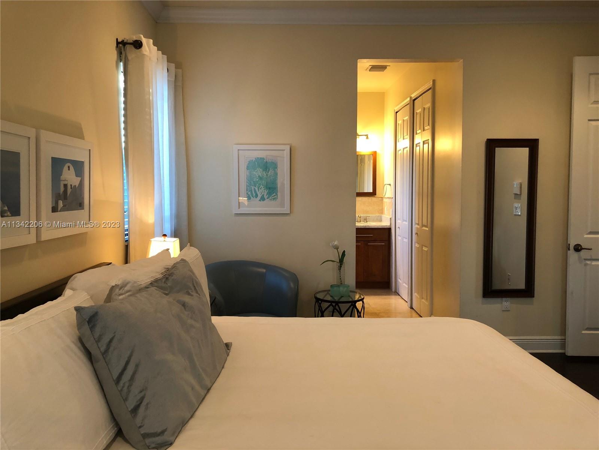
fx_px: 502
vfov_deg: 48.2
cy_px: 225
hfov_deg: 61.7
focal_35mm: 29
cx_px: 300
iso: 40
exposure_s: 1/17
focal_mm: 3.99
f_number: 1.8
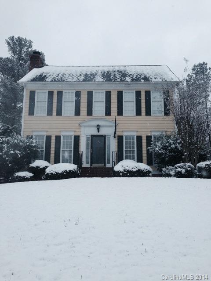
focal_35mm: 33
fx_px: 268
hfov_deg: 42.9
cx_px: 106
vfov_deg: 55.4
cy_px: 140
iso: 100
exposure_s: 1/120
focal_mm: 4.12
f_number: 2.4
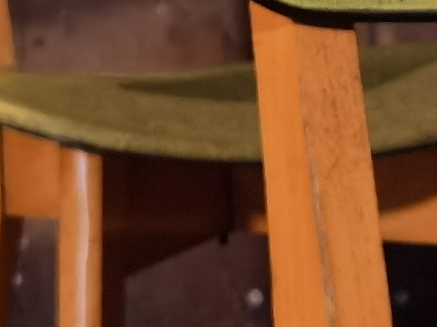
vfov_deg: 5.4
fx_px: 3471
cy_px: 32
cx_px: 759
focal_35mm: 275
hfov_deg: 7.0
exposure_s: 1/50
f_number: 1.9
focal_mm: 6.71
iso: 320
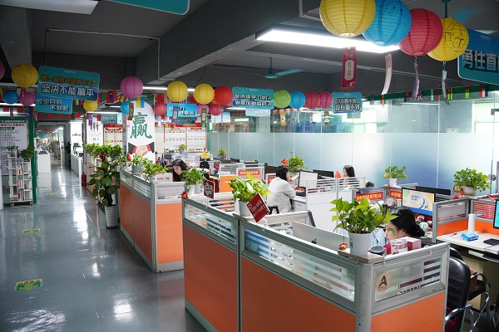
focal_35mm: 27
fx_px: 374
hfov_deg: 67.4
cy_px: 166
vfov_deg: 47.9
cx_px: 250
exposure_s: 1/80
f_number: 4
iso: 1600
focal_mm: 18
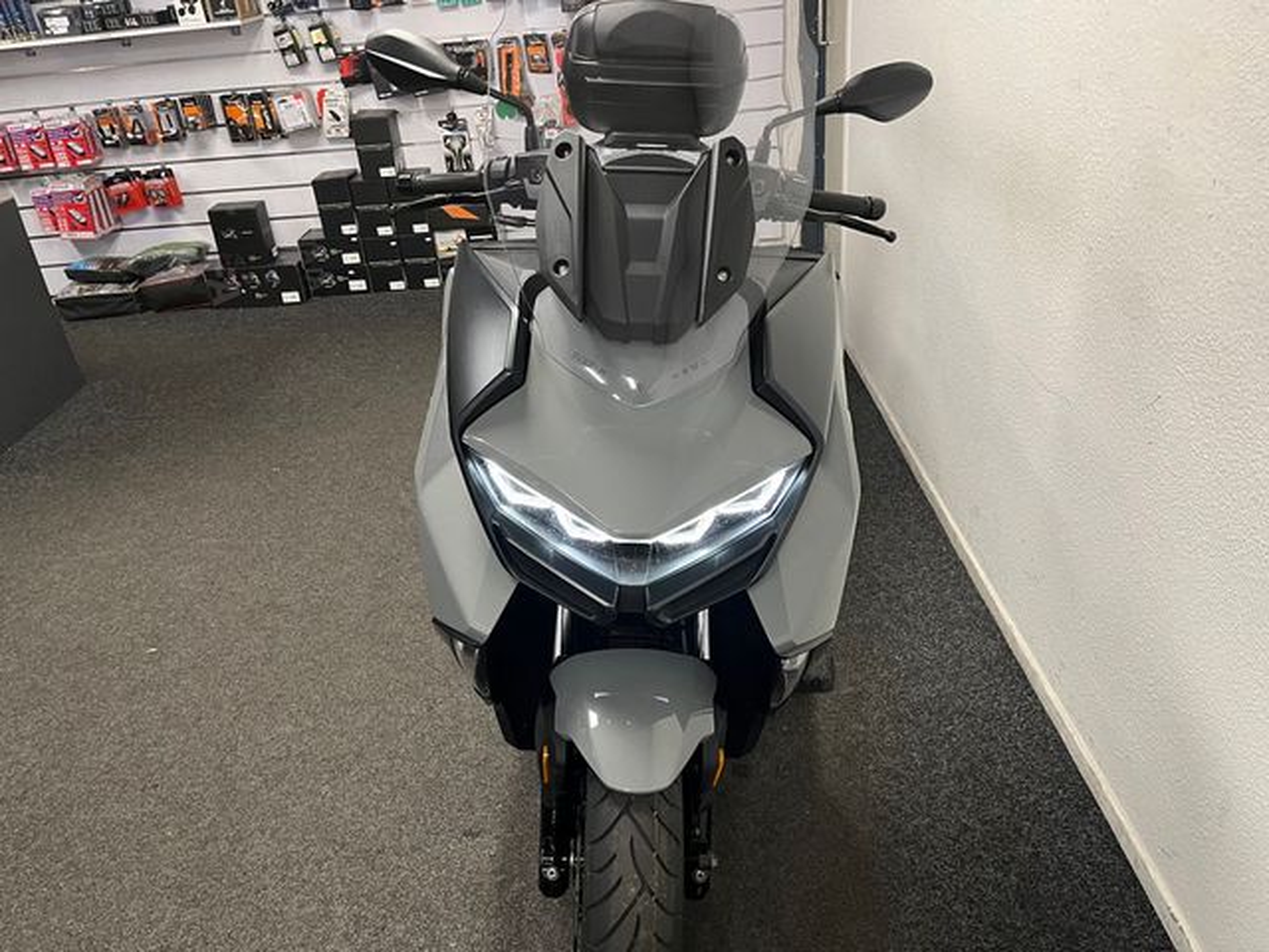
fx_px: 953
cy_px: 476
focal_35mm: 26
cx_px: 634
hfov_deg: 67.3
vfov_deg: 53.1
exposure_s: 1/55
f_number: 1.6
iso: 160
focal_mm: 5.1
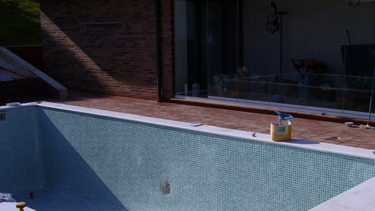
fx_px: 517
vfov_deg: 23.0
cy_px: 141
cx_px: 226
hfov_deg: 39.7
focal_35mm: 52
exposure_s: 1/1000
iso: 80
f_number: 4.8
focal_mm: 5.6
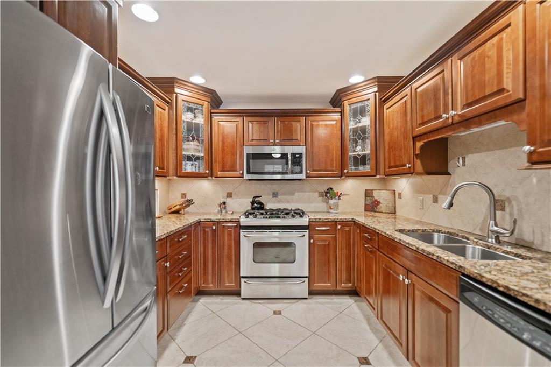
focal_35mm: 15
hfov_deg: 100.4
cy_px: 184
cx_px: 276
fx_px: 229
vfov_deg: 77.3
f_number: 2.8
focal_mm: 15
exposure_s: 1/30
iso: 2000
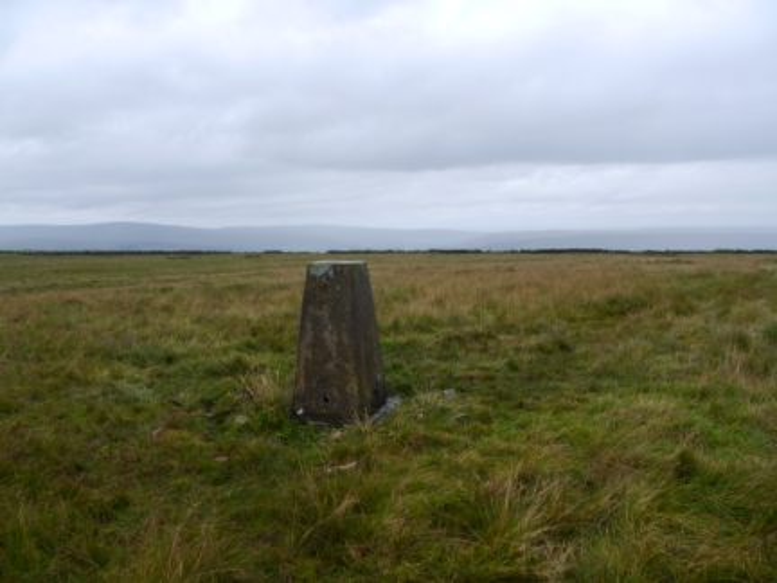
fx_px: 628
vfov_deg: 49.7
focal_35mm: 28
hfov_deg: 63.4
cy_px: 292
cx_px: 388
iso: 160
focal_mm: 14
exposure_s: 1/250
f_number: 5.6
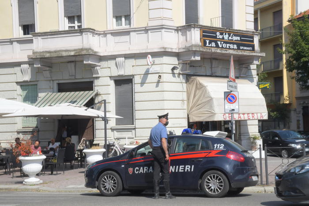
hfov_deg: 28.1
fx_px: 618
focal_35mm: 72
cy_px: 103
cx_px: 154
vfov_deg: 18.9
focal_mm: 48
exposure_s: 1/200
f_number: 29
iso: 1000
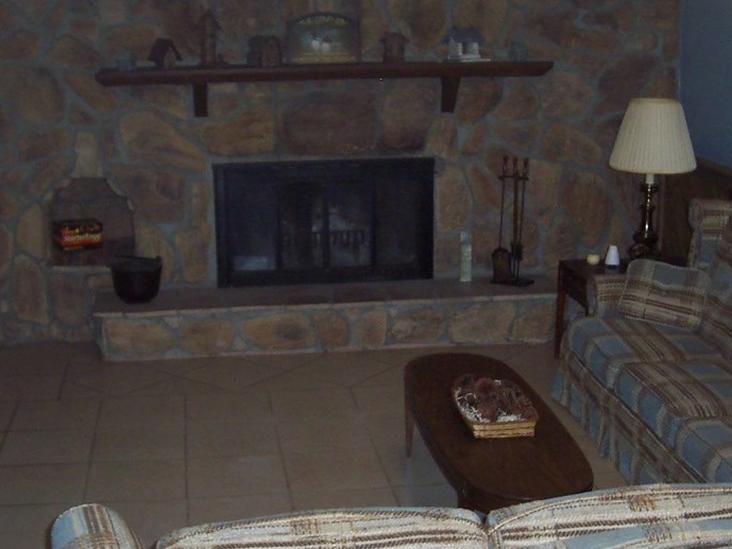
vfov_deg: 26.5
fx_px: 1163
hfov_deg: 34.9
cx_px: 350
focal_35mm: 55
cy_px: 313
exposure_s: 1/60
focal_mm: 5.6
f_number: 2.8
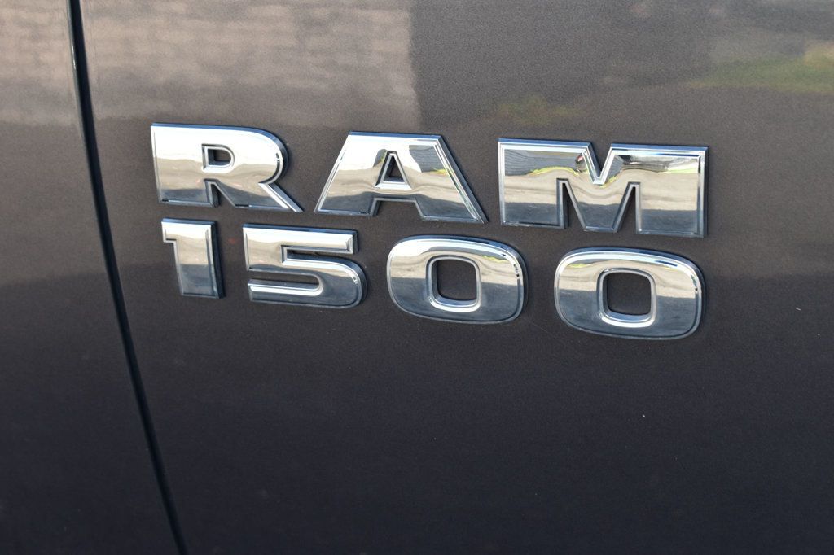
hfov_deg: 29.3
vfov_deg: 19.7
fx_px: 1598
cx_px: 417
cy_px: 278
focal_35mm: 69
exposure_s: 1/80
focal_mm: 46
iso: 400
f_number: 8
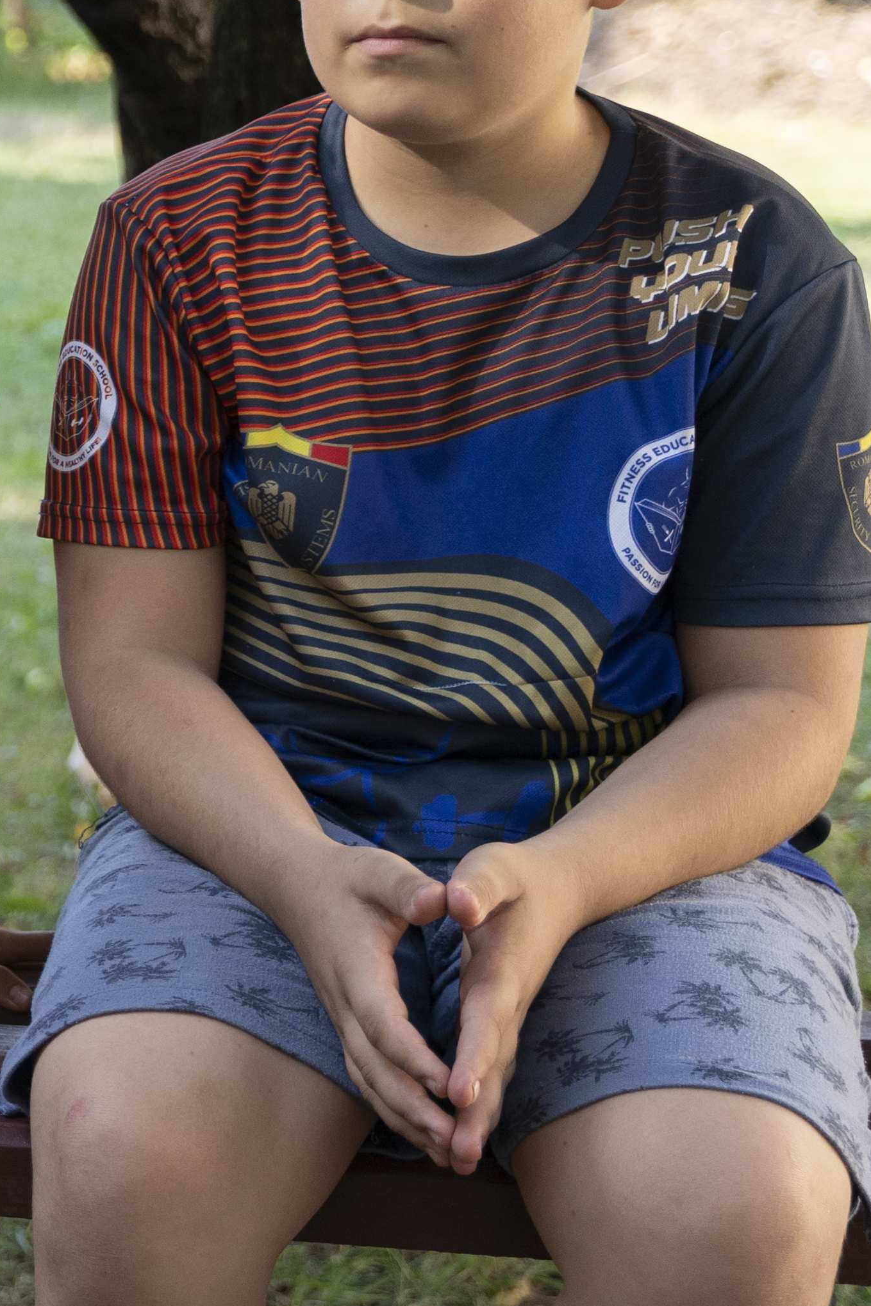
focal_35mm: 104
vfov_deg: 19.5
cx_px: -783
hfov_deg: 11.9
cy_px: 434
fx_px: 3781
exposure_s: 1/640
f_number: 2.8
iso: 320
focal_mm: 35.4
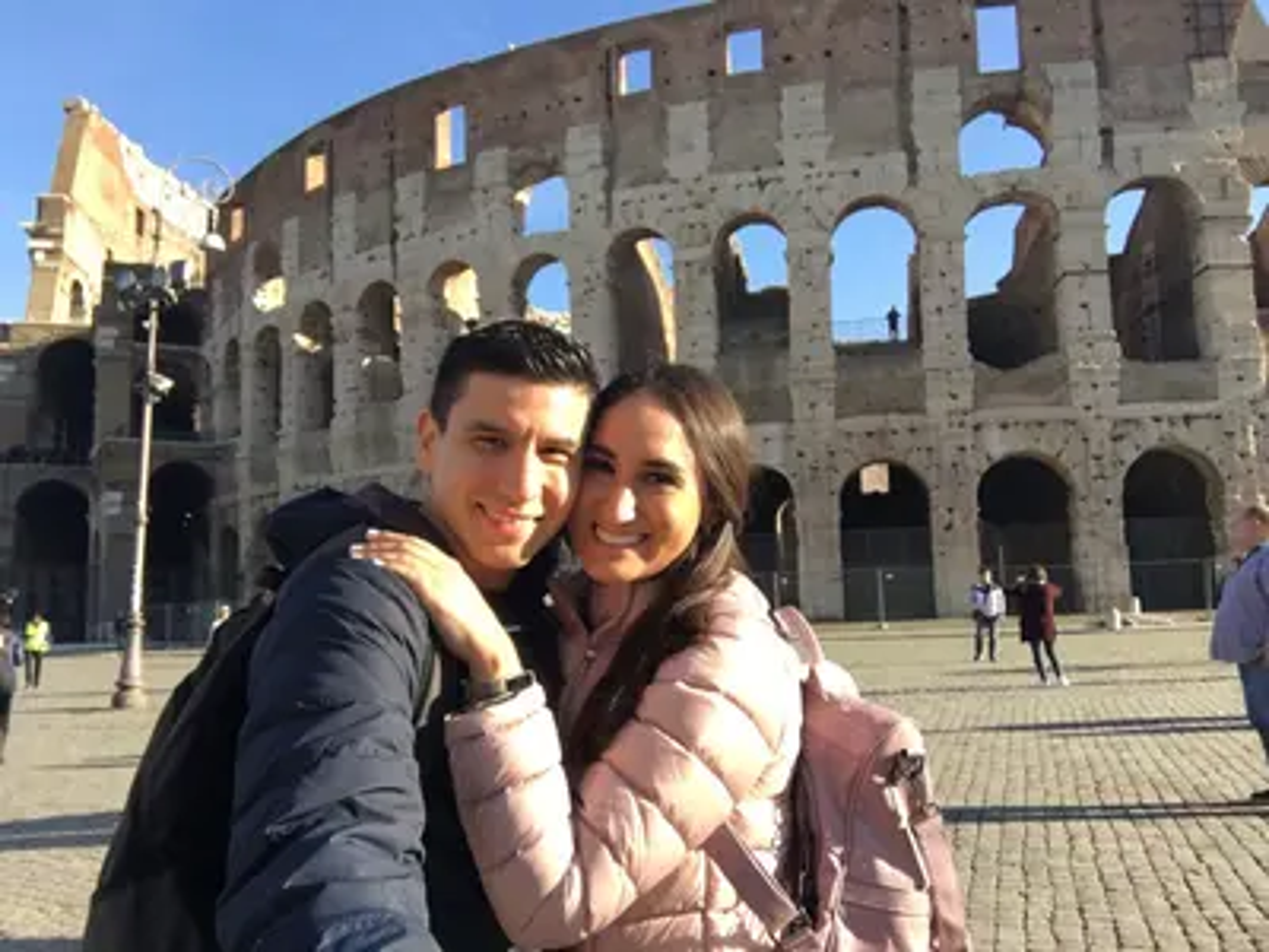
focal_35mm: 31
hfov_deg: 58.4
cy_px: 476
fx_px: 1136
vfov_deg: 45.4
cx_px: 634
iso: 32
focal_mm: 2.65
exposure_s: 1/630
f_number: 2.2
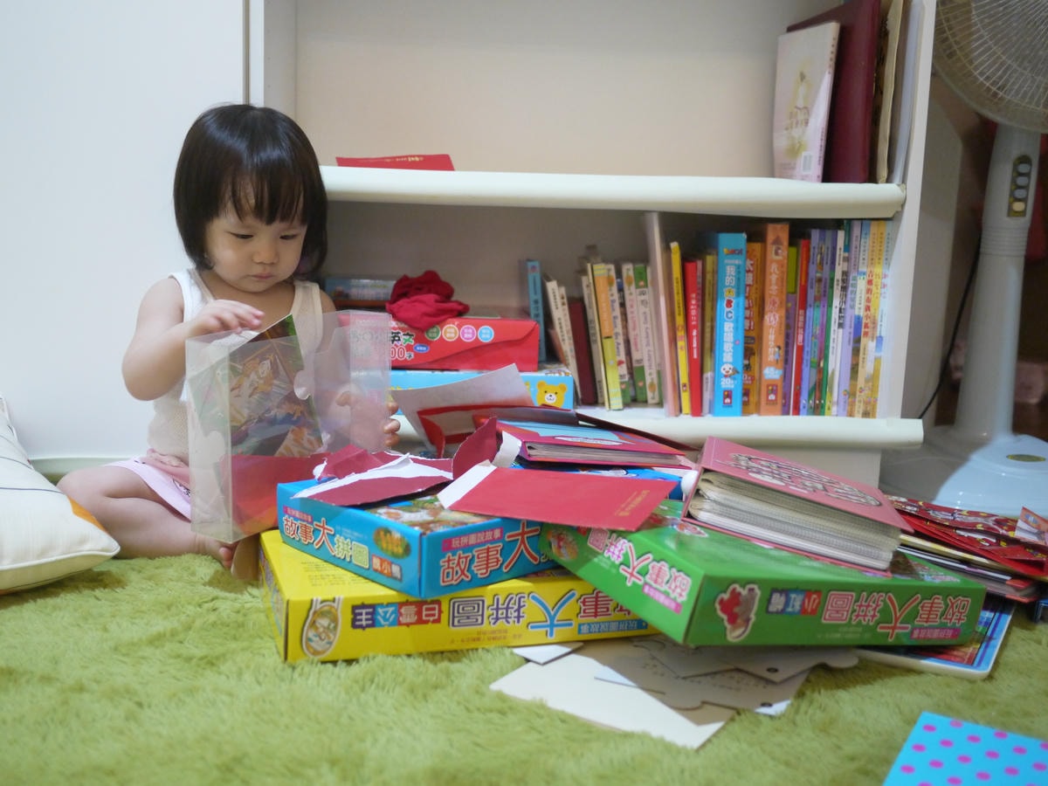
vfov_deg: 36.0
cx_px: 524
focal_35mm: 40
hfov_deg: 46.8
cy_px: 393
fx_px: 1211
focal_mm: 20
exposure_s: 1/50
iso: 800
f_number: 1.7
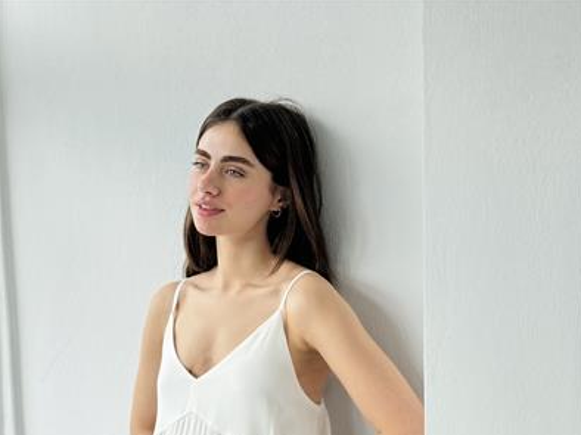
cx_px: 292
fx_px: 1090
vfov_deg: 22.0
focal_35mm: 65
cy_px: 390
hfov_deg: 29.8
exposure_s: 1/312
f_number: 1.78
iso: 64
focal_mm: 6.76
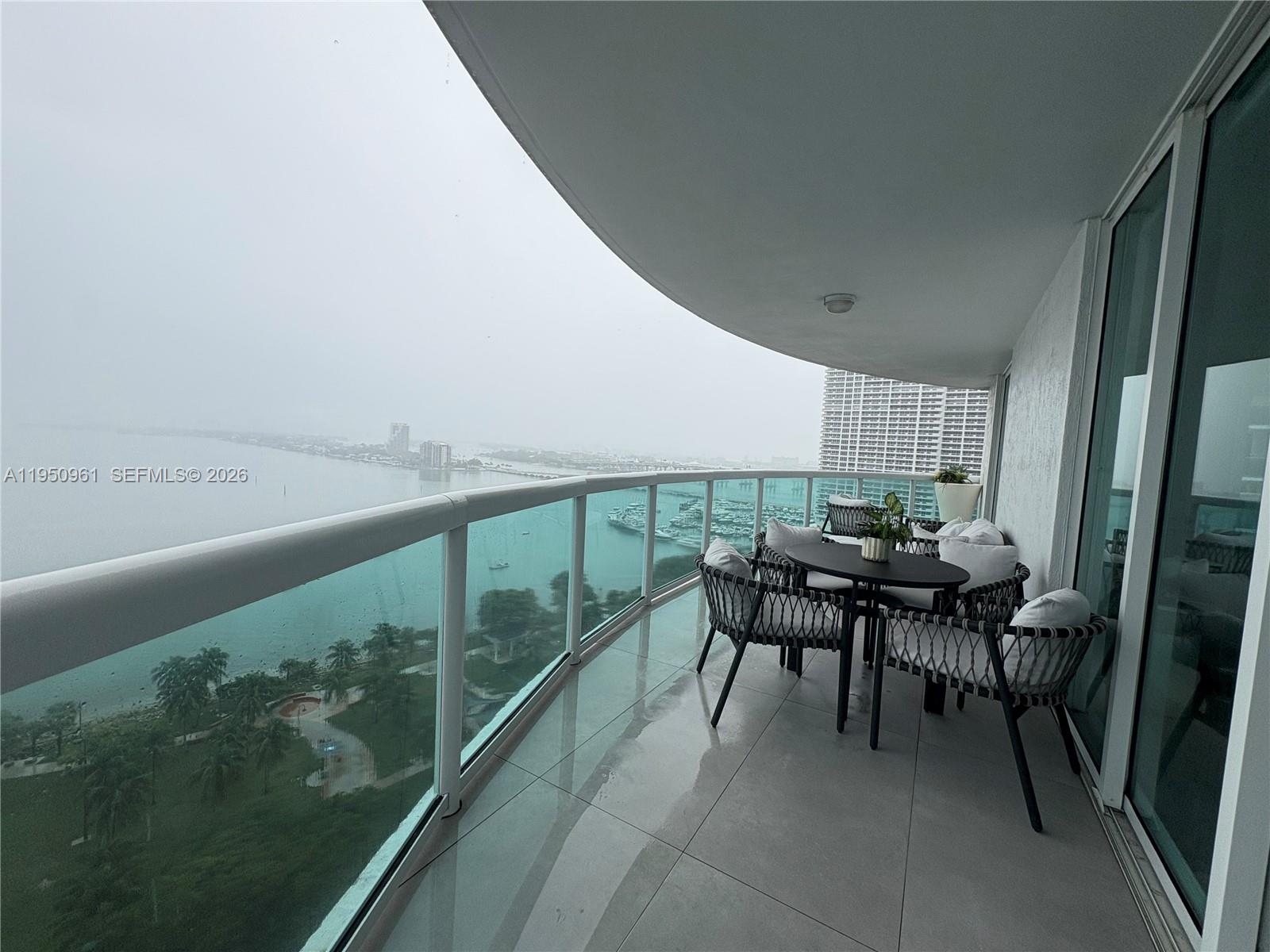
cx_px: 635
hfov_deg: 102.1
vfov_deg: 85.7
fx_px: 514
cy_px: 476
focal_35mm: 14
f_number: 2.2
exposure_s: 1/1600
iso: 40
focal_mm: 2.22
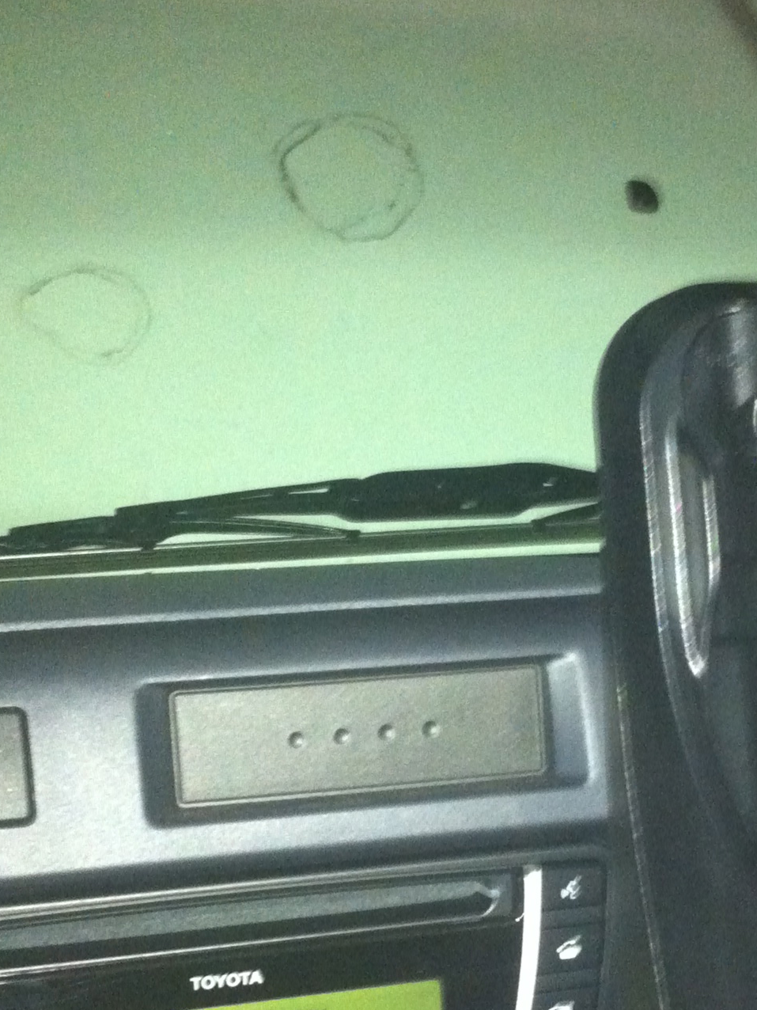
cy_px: 735
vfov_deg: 27.1
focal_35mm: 71
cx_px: 580
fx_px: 2070
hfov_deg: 20.5
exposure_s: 1/15
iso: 400
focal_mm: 3.85
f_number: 2.8
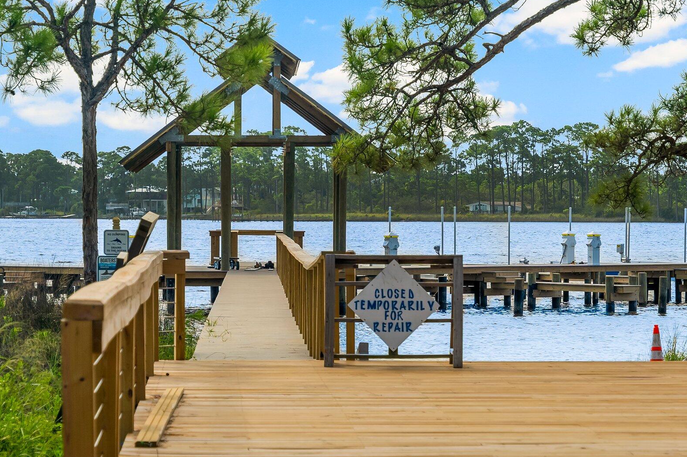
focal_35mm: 137
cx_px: 258
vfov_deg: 10.0
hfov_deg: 15.0
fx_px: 2613
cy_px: 222
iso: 125
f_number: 3.5
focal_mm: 70
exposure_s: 1/500
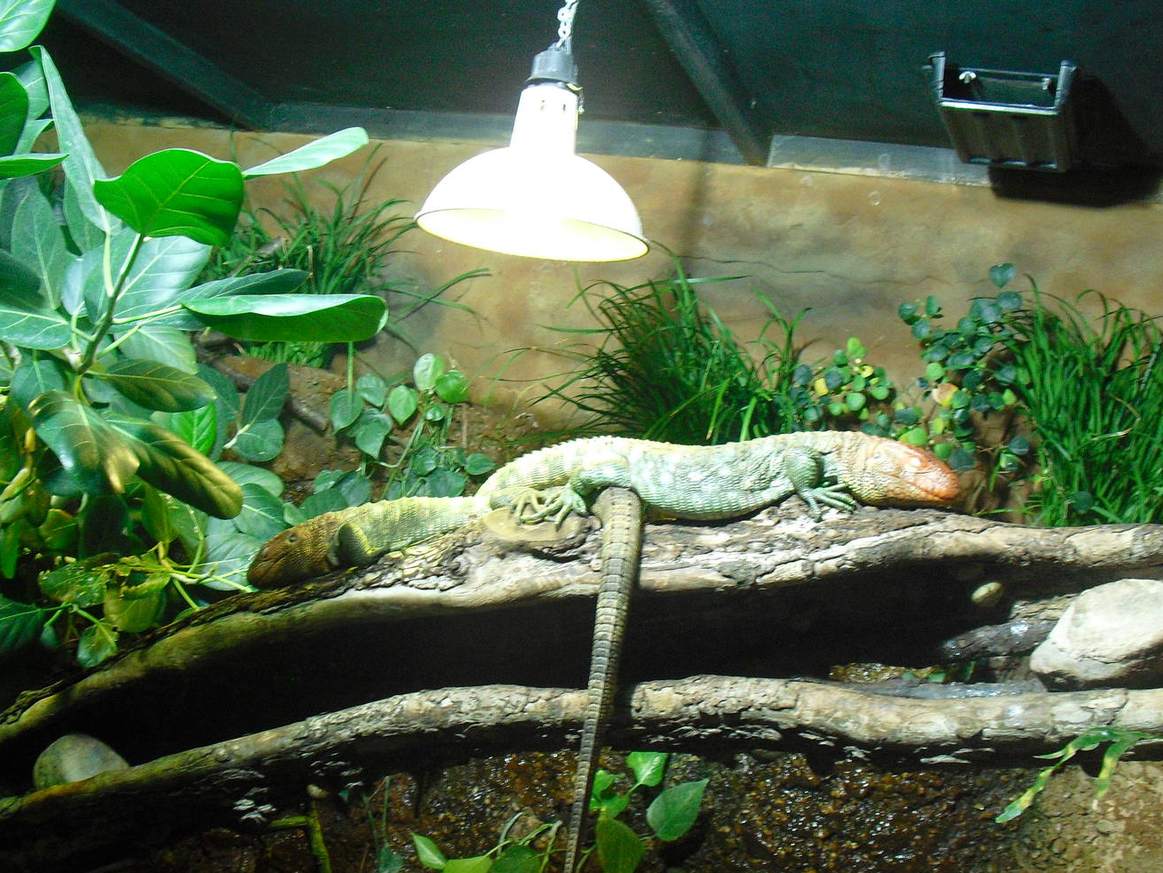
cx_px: 511
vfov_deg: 32.8
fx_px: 1478
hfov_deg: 42.9
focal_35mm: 44
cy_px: 526
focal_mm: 6.3
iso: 400
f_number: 3.1
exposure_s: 1/60
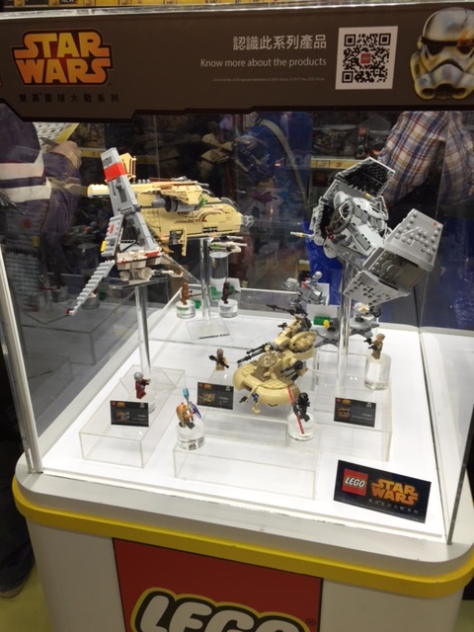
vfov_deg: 61.7
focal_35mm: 29
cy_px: 316
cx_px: 237
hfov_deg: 48.2
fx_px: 529
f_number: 2.2
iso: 50
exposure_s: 1/120
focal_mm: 4.15
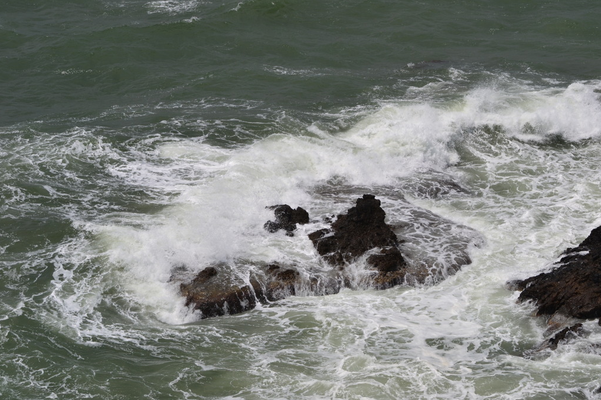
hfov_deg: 12.4
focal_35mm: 166
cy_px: 200
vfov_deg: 8.3
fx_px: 2770
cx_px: 301
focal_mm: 110
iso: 125
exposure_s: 1/500
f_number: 11
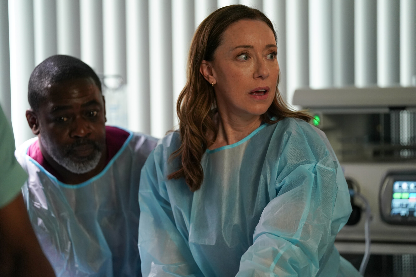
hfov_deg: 14.5
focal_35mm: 142
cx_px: 208
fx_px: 1641
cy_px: 138
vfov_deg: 9.7
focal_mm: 142
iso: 2500
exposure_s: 1/80
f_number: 2.8
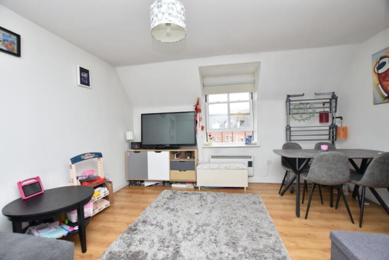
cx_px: 194
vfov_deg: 77.4
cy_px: 130
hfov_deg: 100.4
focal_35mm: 15
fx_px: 162
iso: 400
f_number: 5
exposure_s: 1/250
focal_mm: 10
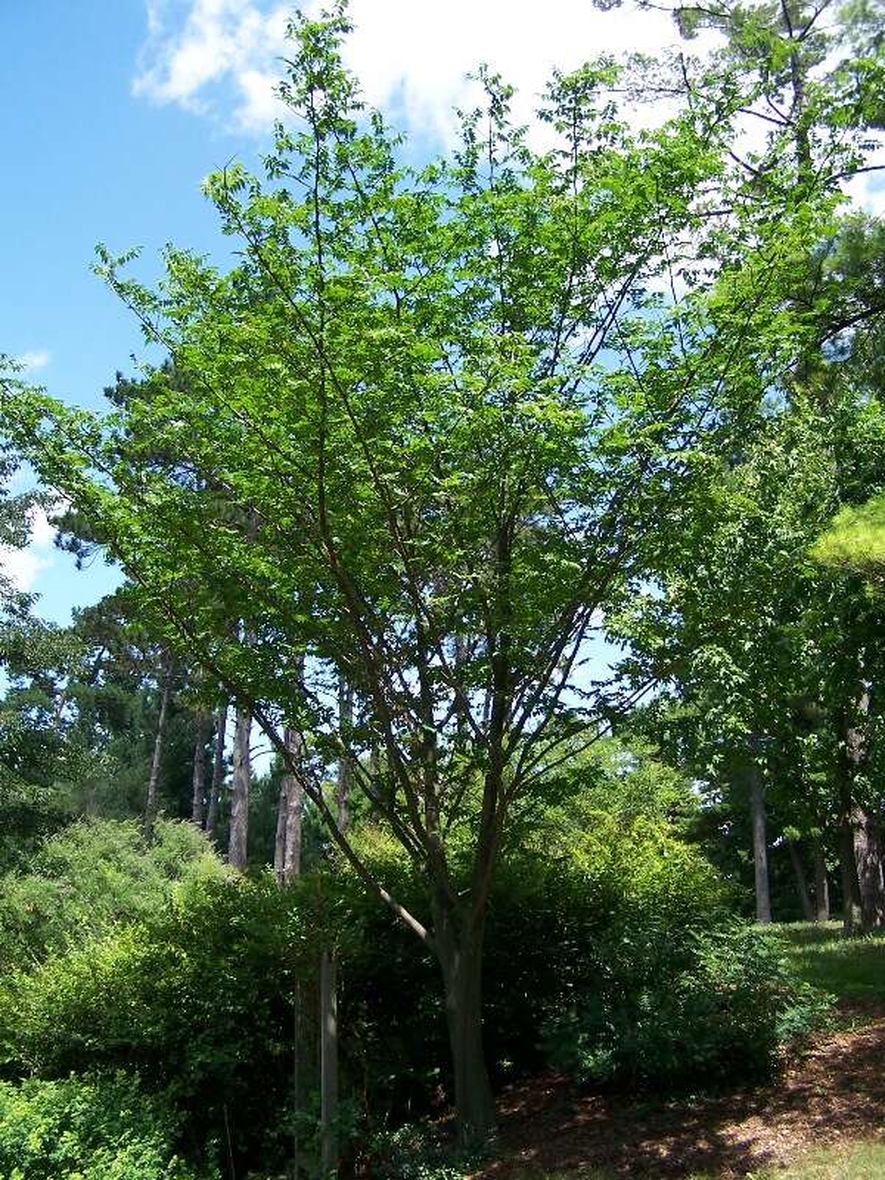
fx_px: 1295
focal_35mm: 38
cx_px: 442
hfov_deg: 37.7
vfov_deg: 49.0
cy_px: 590
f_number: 2.8
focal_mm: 6.3
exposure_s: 1/400
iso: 80
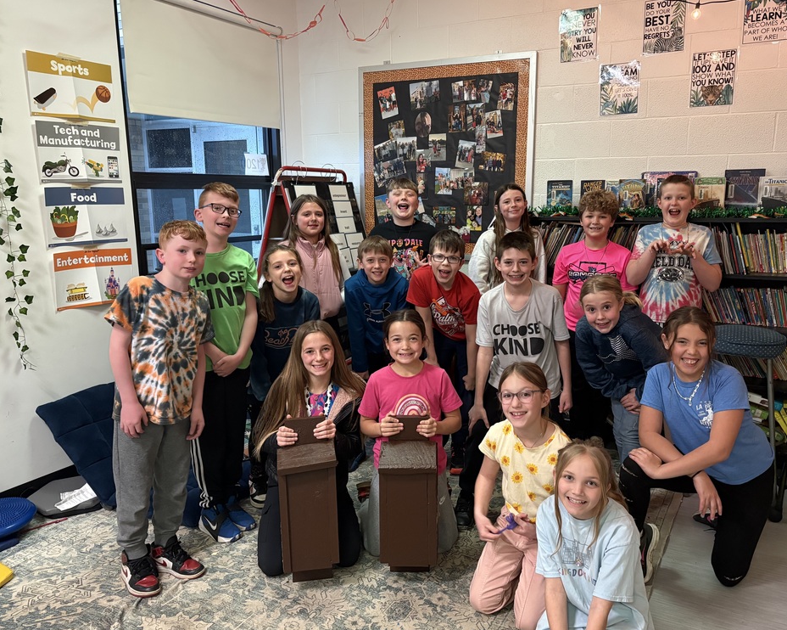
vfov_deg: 51.5
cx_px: 433
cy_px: 311
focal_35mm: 28
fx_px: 652
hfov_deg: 62.1
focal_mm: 5.96
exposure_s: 1/40
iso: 400
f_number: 1.6
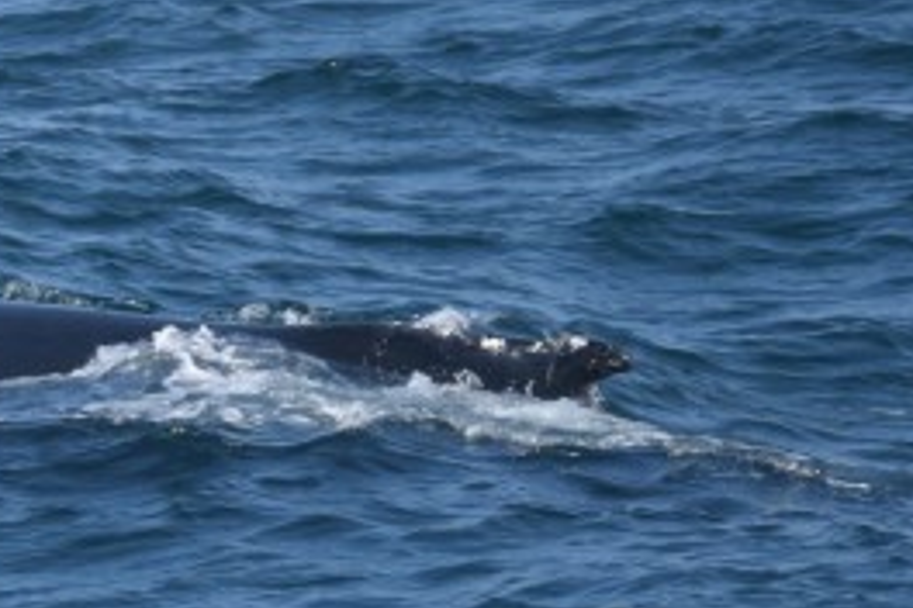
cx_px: -619
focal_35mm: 952
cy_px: 166
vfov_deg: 1.4
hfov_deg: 2.2
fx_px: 24143
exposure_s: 1/1600
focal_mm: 155
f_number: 5.6
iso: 200
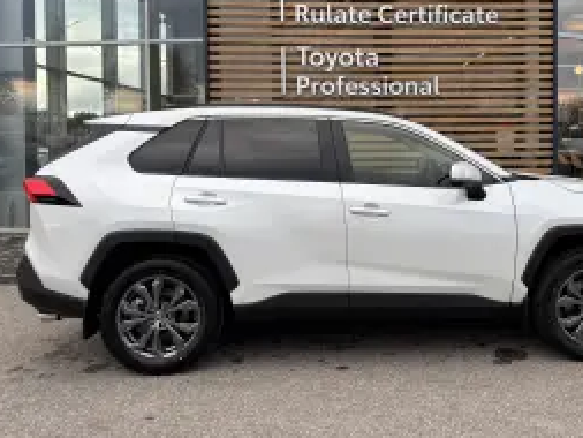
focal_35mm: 37
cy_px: 148
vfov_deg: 38.3
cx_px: 383
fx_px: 623
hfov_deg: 49.4
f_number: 1.6
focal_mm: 5.96
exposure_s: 1/164
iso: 40
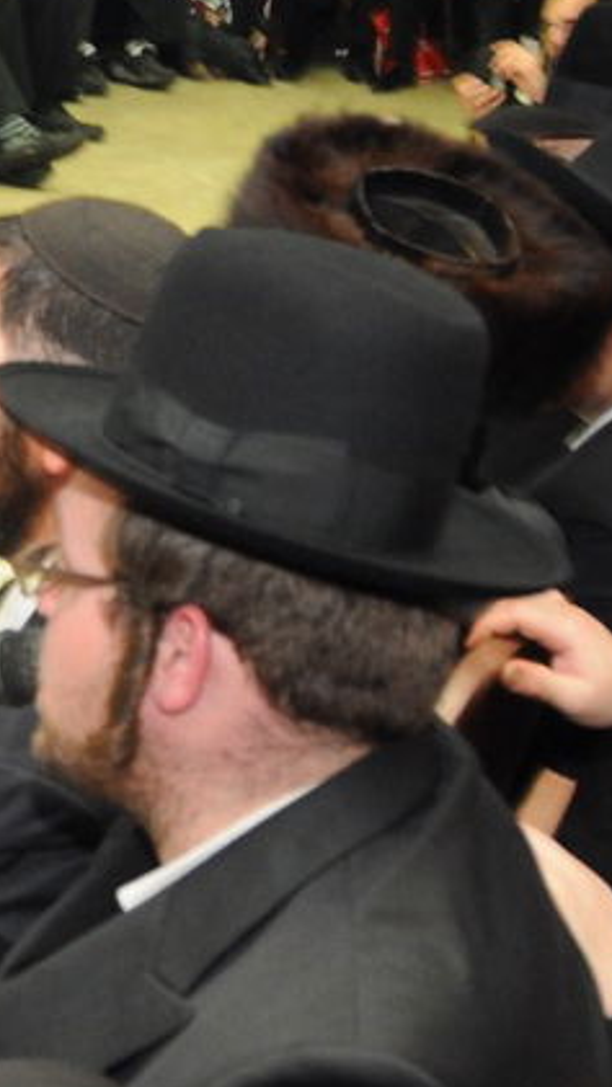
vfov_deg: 22.6
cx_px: -692
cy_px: 418
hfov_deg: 11.4
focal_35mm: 94
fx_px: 2710
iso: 640
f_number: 3.5
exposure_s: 1/40
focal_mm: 18
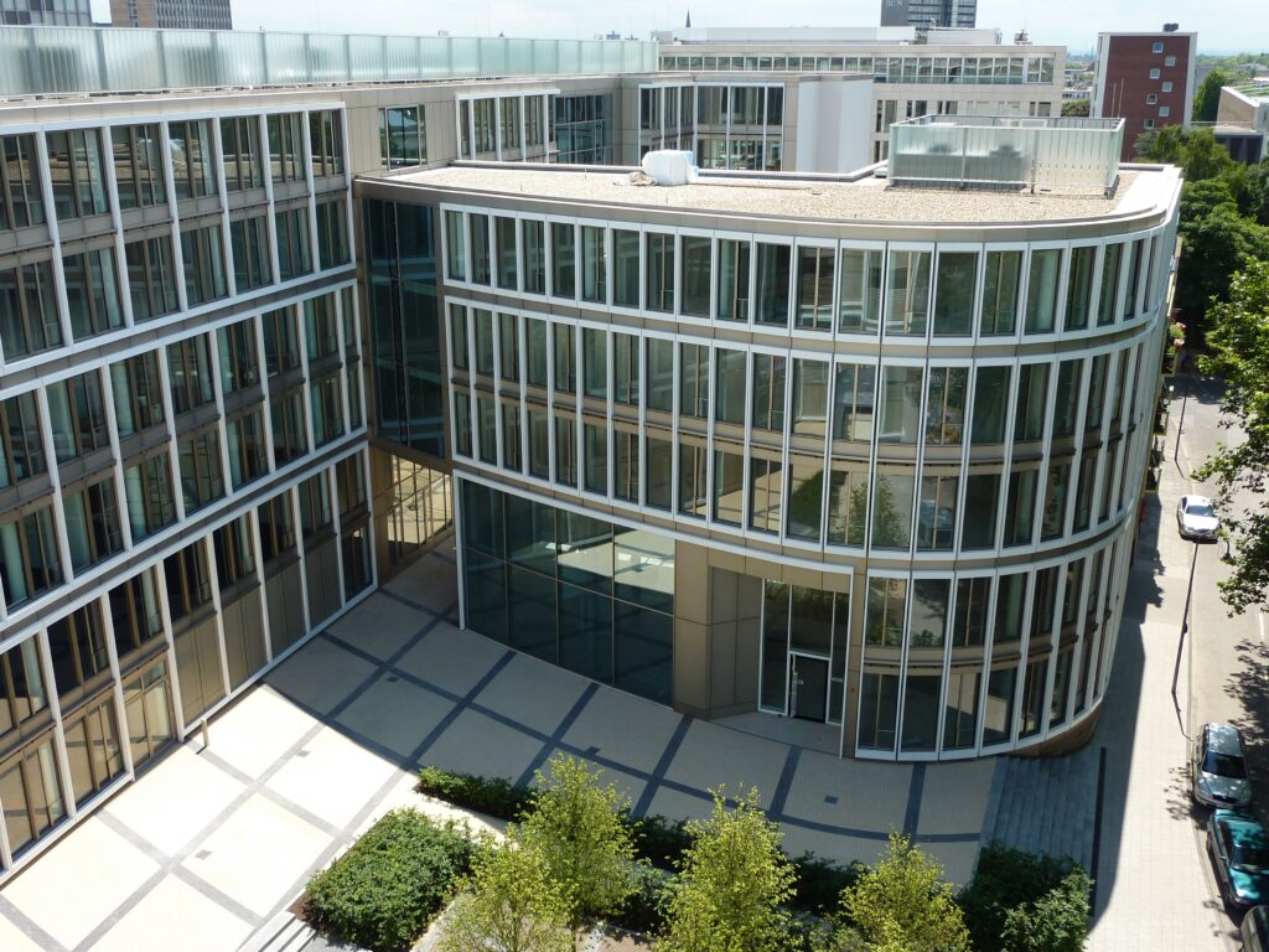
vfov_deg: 44.2
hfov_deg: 56.8
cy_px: 476
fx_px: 1173
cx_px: 634
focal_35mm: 32
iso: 80
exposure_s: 1/320
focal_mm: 5.3
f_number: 4
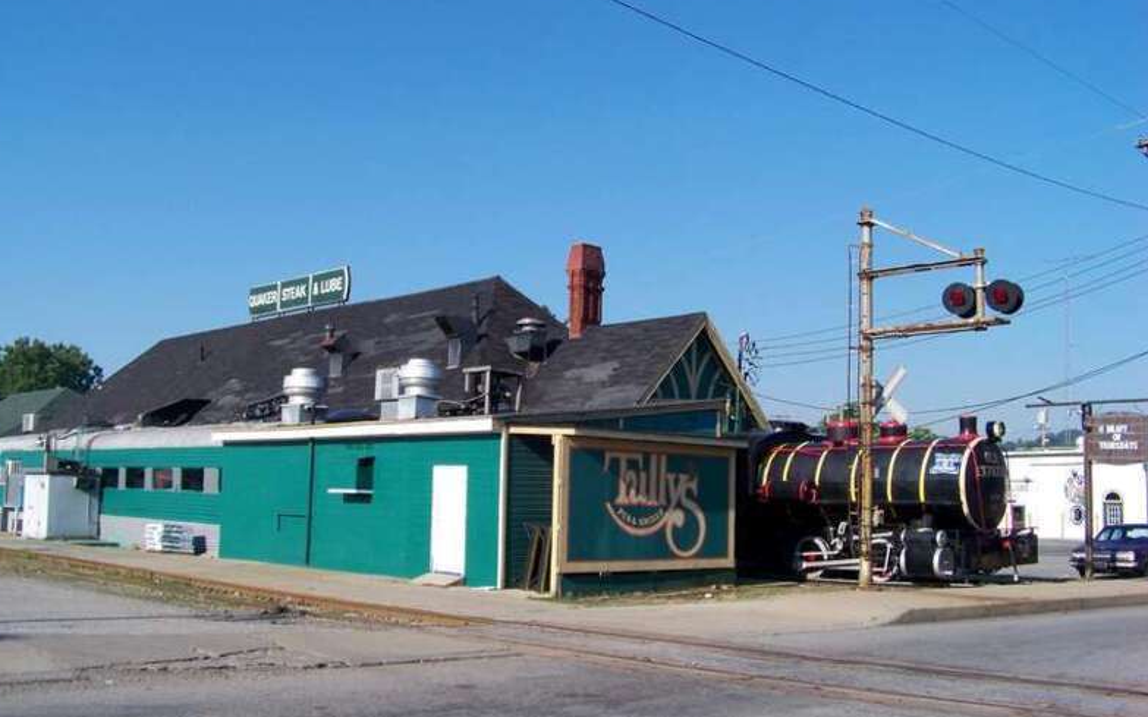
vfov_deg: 32.7
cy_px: 369
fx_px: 1220
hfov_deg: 50.4
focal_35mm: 39
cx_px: 563
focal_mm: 5.85
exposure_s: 1/640
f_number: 4
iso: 64
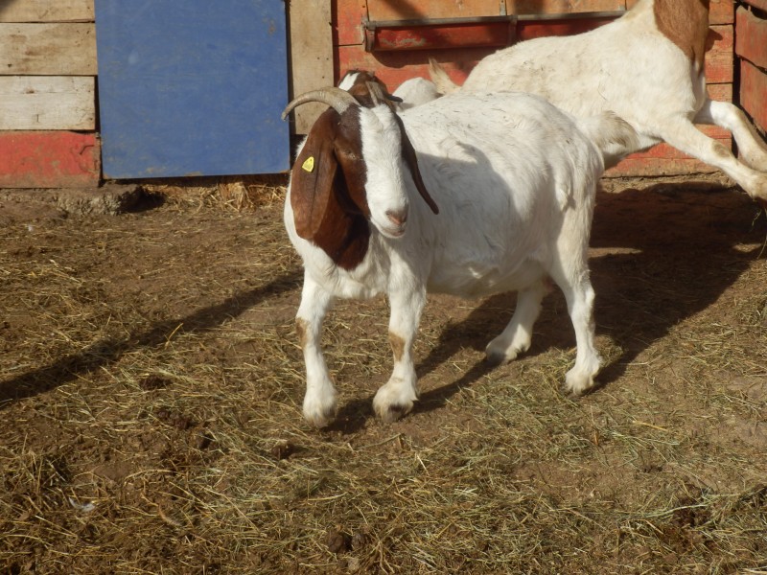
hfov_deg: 30.7
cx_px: 384
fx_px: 1396
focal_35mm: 63
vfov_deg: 23.3
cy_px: 288
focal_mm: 11.1
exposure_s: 1/640
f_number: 4.6
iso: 80
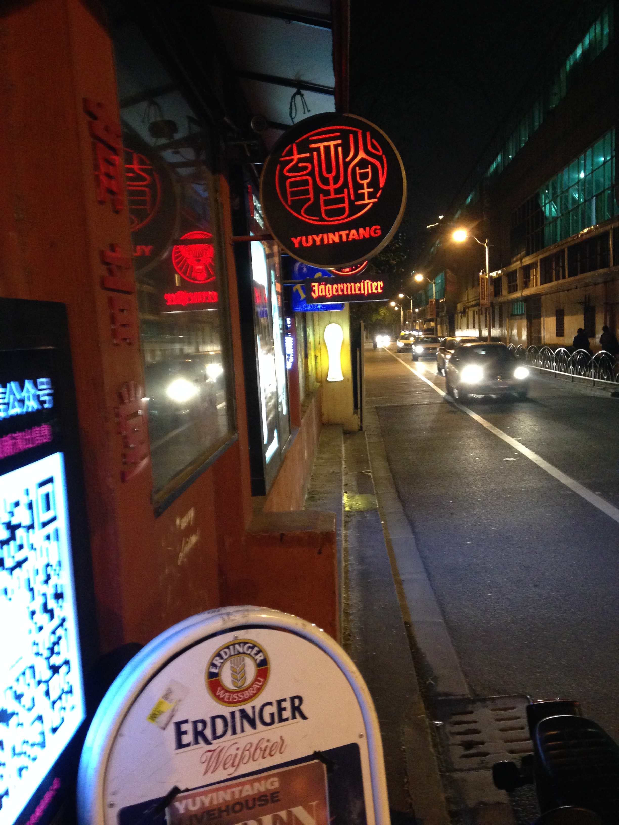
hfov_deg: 42.9
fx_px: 787
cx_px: 310
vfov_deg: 55.4
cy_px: 412
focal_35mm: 33
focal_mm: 4.12
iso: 400
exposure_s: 1/20
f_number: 2.4
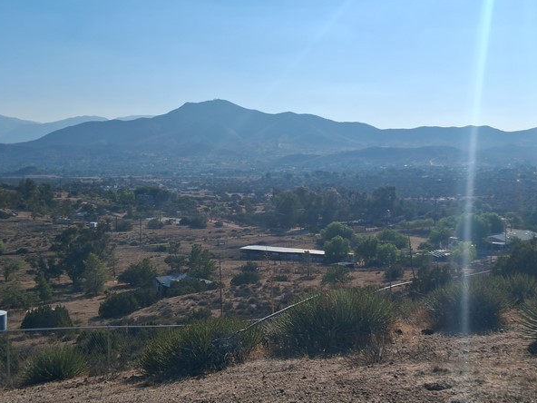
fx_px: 698
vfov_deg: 32.1
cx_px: 279
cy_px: 172
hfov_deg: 42.1
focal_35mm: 45
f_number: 1.8
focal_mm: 3.98
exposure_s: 1/2262
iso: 25
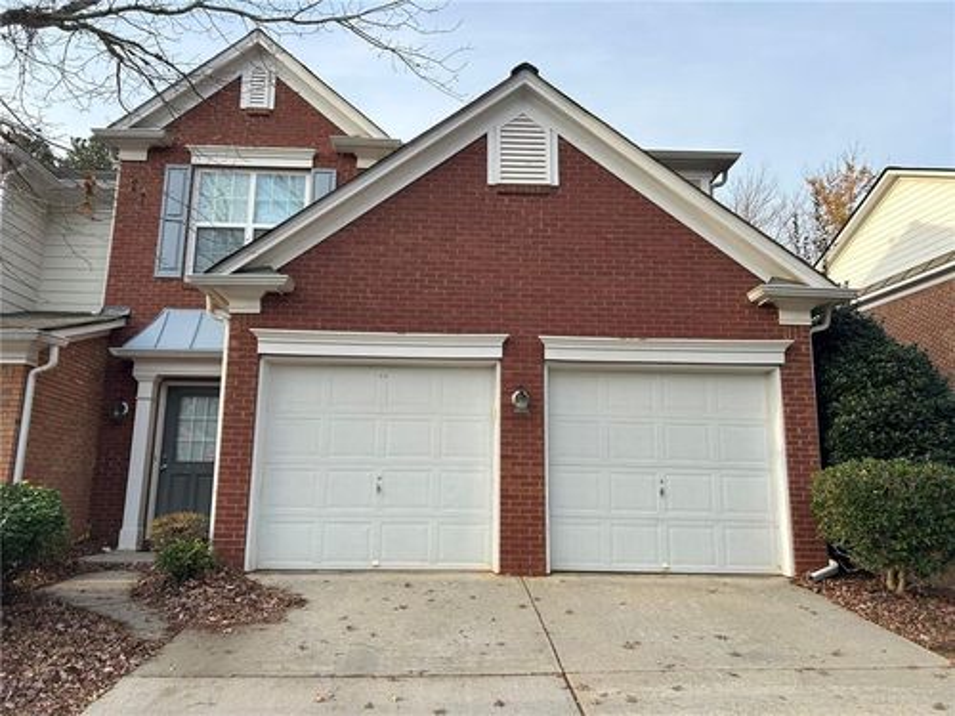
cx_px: 478
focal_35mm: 26
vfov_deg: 53.1
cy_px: 358
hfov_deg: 67.3
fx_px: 717
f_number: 1.5
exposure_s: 1/666
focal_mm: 5.7
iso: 50
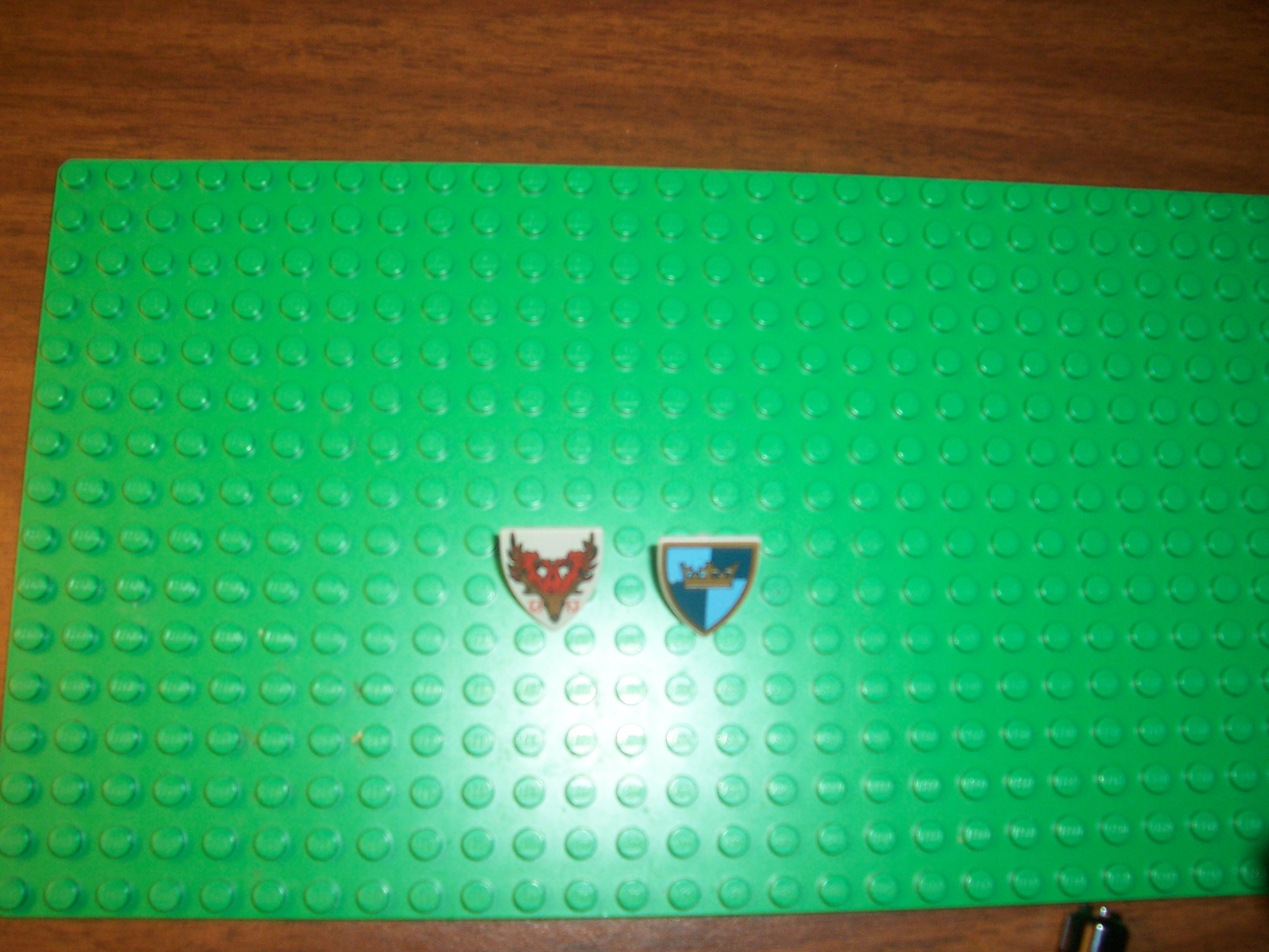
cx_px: 634
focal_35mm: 34
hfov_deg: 54.0
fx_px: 1246
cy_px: 476
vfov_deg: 41.8
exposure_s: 1/60
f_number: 2.7
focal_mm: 5.6
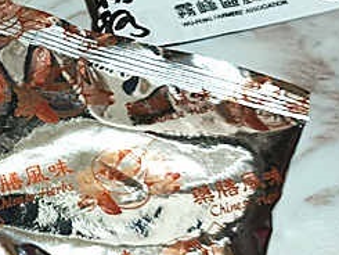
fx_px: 1695
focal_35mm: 173
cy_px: 22
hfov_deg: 11.1
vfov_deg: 8.6
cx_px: -130
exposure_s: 1/60
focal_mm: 5.56
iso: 250
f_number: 1.6
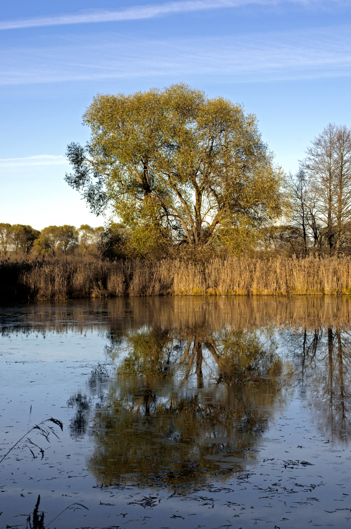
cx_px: 176
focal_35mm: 72
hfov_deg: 18.9
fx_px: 1056
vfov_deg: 28.1
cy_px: 264
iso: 200
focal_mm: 48
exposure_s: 1/320
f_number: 9
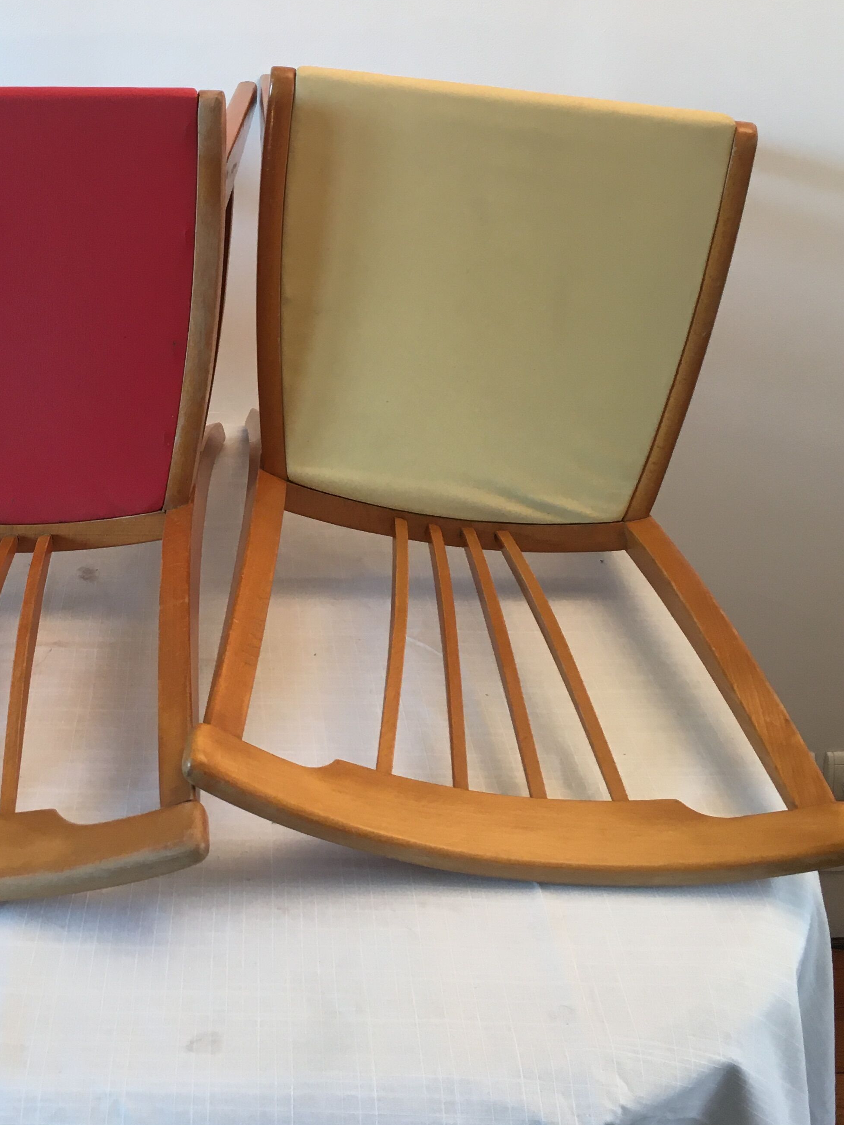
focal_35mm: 45
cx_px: 217
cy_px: 272
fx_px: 1463
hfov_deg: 31.6
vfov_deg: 40.8
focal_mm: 4.15
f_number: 2.2
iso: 40
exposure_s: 1/33
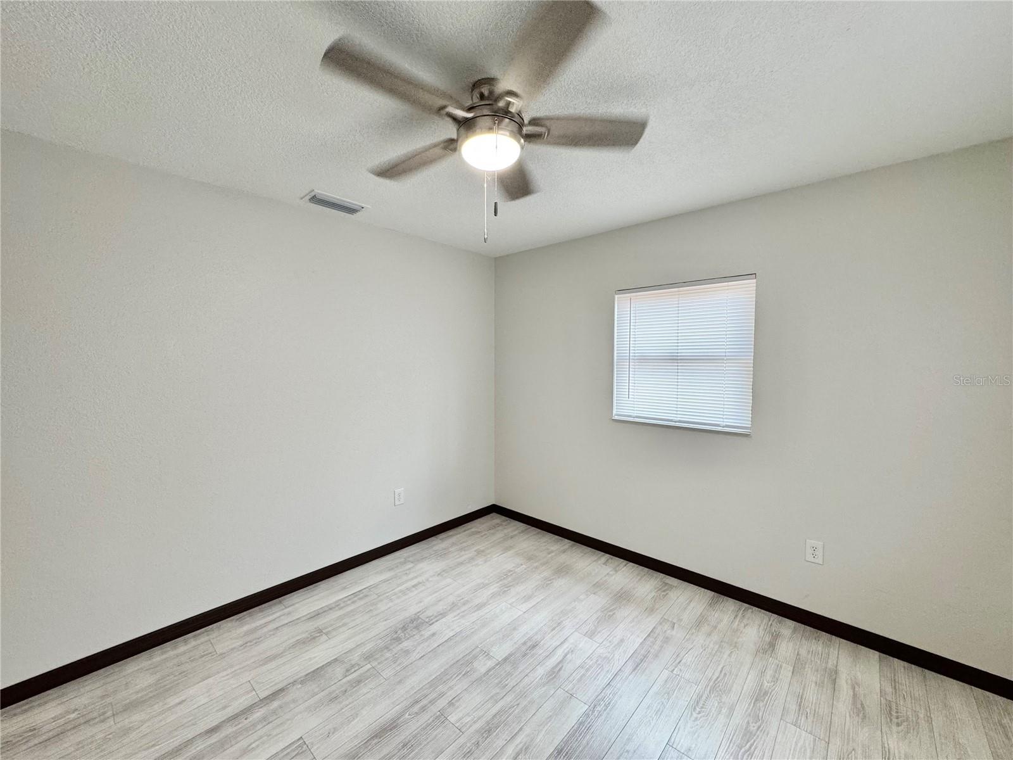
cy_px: 380
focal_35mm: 14
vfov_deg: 85.7
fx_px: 410
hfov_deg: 102.1
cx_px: 506
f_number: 2.2
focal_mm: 2.22
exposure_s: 1/120
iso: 160
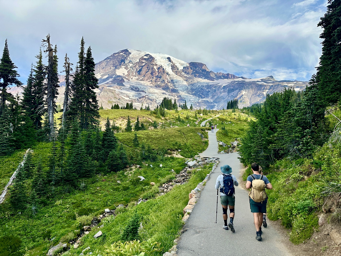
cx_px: 170
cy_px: 128
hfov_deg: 71.6
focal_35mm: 24
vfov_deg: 56.8
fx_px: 236
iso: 80
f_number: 1.8
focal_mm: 6.9
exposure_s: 1/3597
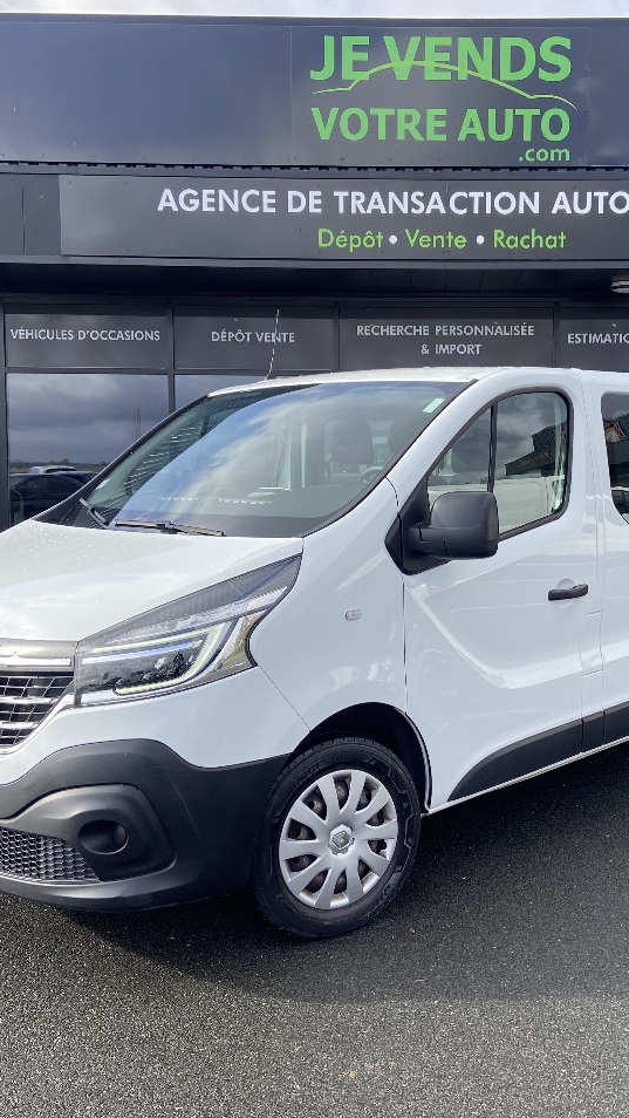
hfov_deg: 31.0
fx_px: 1126
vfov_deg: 52.8
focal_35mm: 38
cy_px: 557
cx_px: 413
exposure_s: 1/858
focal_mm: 4.25
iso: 32
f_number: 1.8
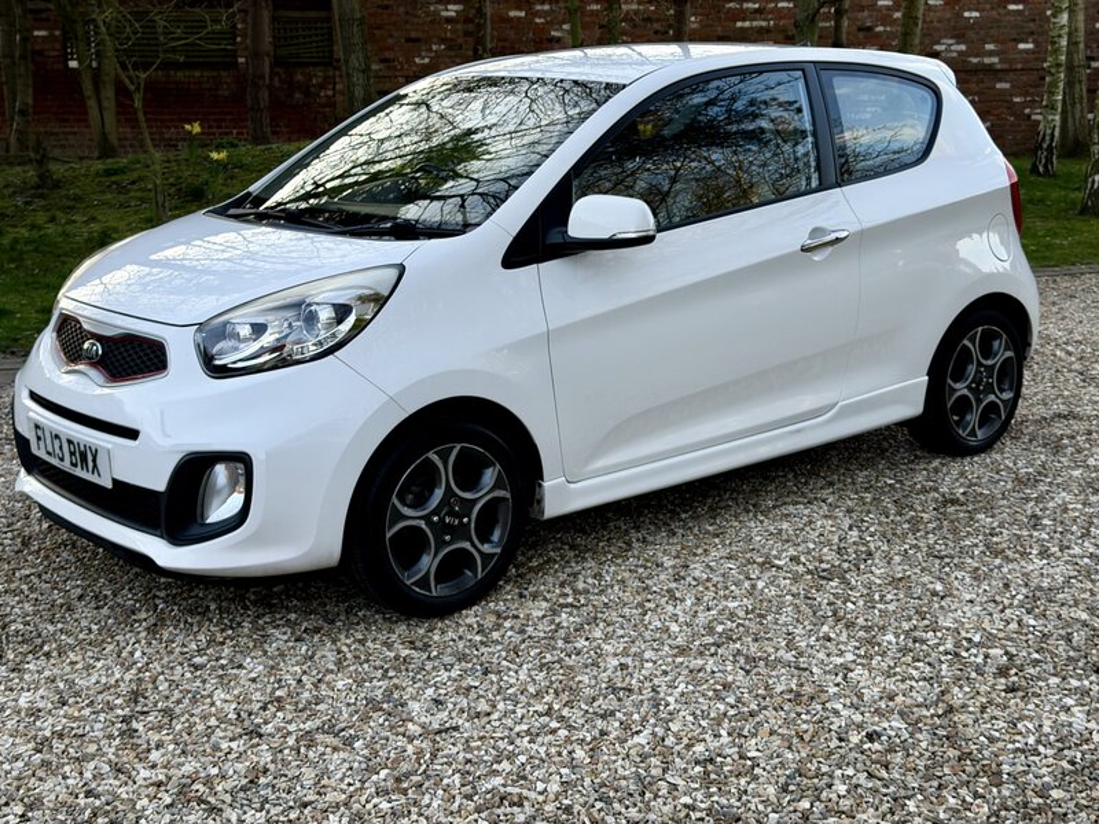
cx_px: 550
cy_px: 412
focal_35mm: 48
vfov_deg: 30.3
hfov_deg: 39.7
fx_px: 1524
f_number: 1.78
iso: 64
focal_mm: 6.76
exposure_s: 1/553
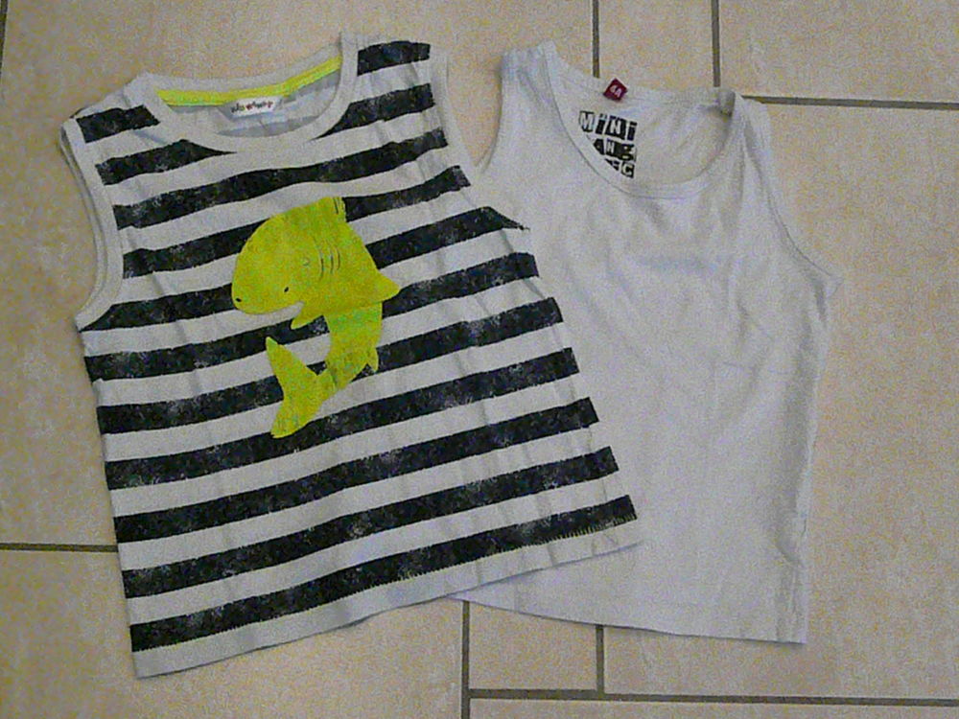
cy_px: 360
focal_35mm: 58
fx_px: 1607
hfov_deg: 33.2
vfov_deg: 25.2
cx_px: 480
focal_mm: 9.6
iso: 3200
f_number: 4
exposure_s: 1/250
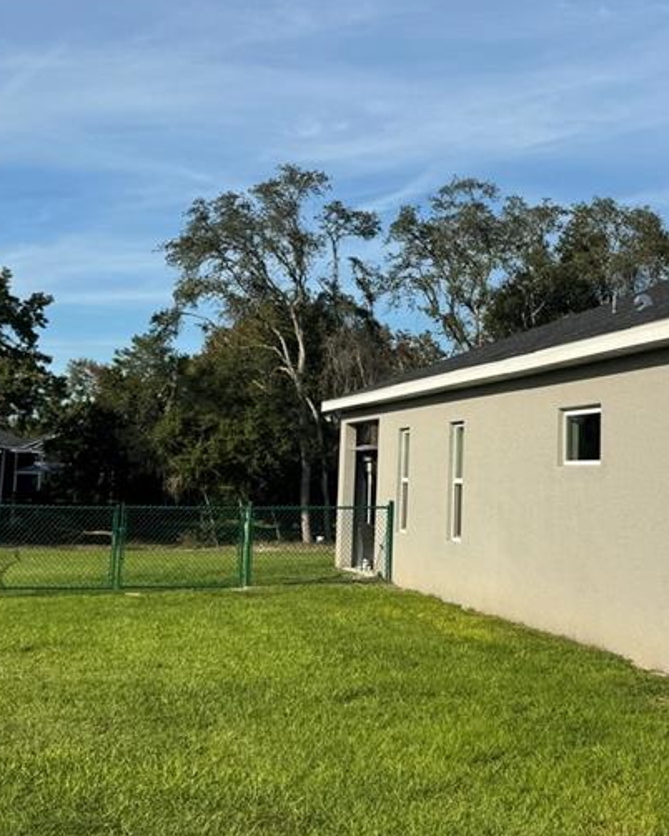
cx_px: 488
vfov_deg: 33.3
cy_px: 291
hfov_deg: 26.9
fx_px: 1385
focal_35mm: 56
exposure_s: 1/5814
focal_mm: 6.76
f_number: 1.78
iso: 80
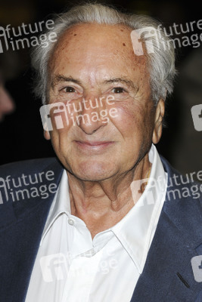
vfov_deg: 13.0
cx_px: 101
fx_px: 1324
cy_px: 151
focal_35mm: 158
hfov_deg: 8.7
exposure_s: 1/200
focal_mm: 105
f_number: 5
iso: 400
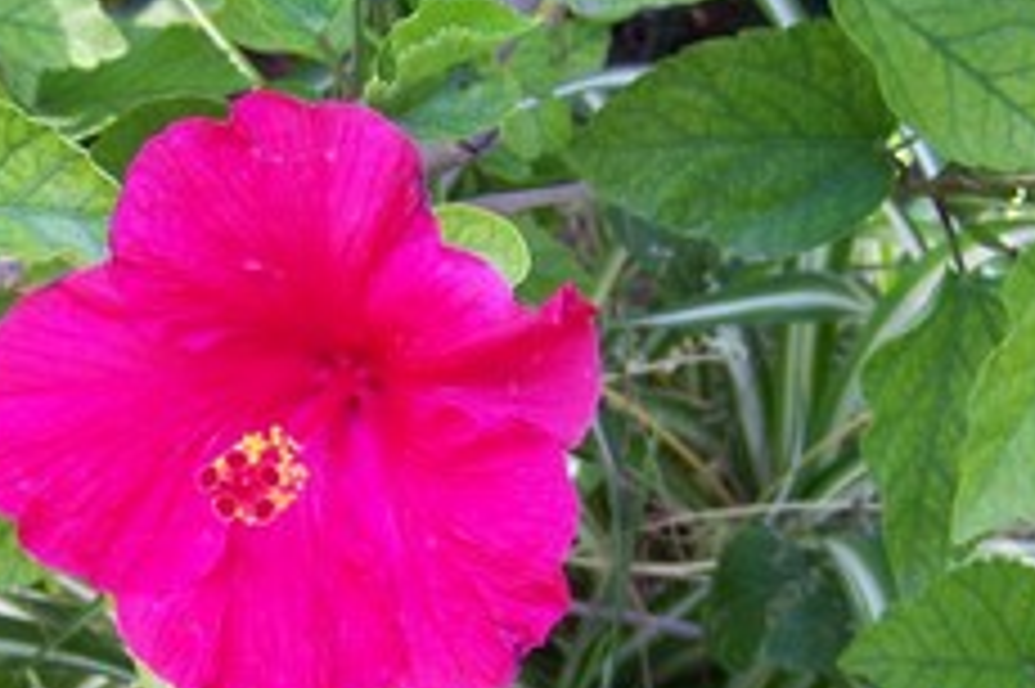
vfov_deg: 17.2
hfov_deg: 25.4
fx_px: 2270
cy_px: 452
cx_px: 252
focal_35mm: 79
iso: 80
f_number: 2.8
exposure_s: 1/30
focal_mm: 6.3
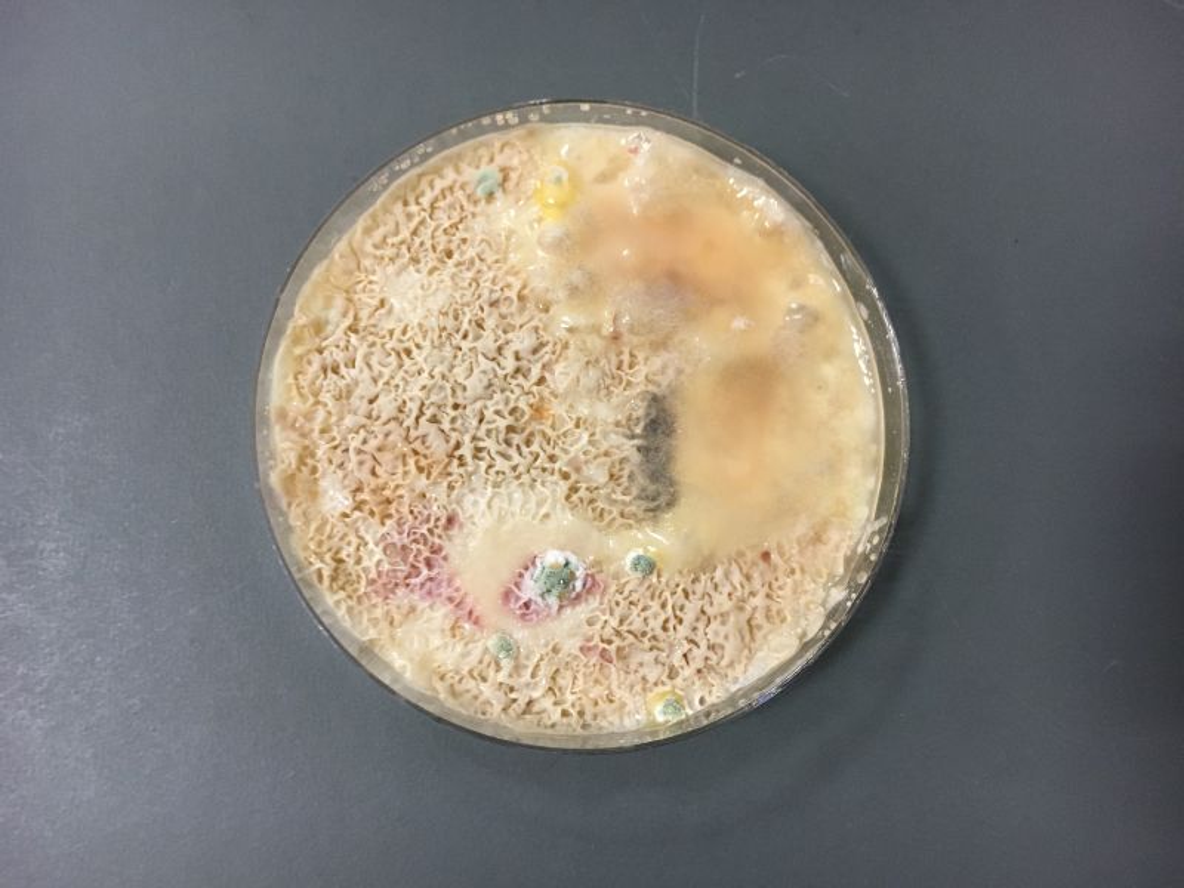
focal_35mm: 29
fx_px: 992
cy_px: 444
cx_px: 592
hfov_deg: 61.7
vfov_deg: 48.2
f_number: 2.2
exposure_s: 1/33
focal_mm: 4.15
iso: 200
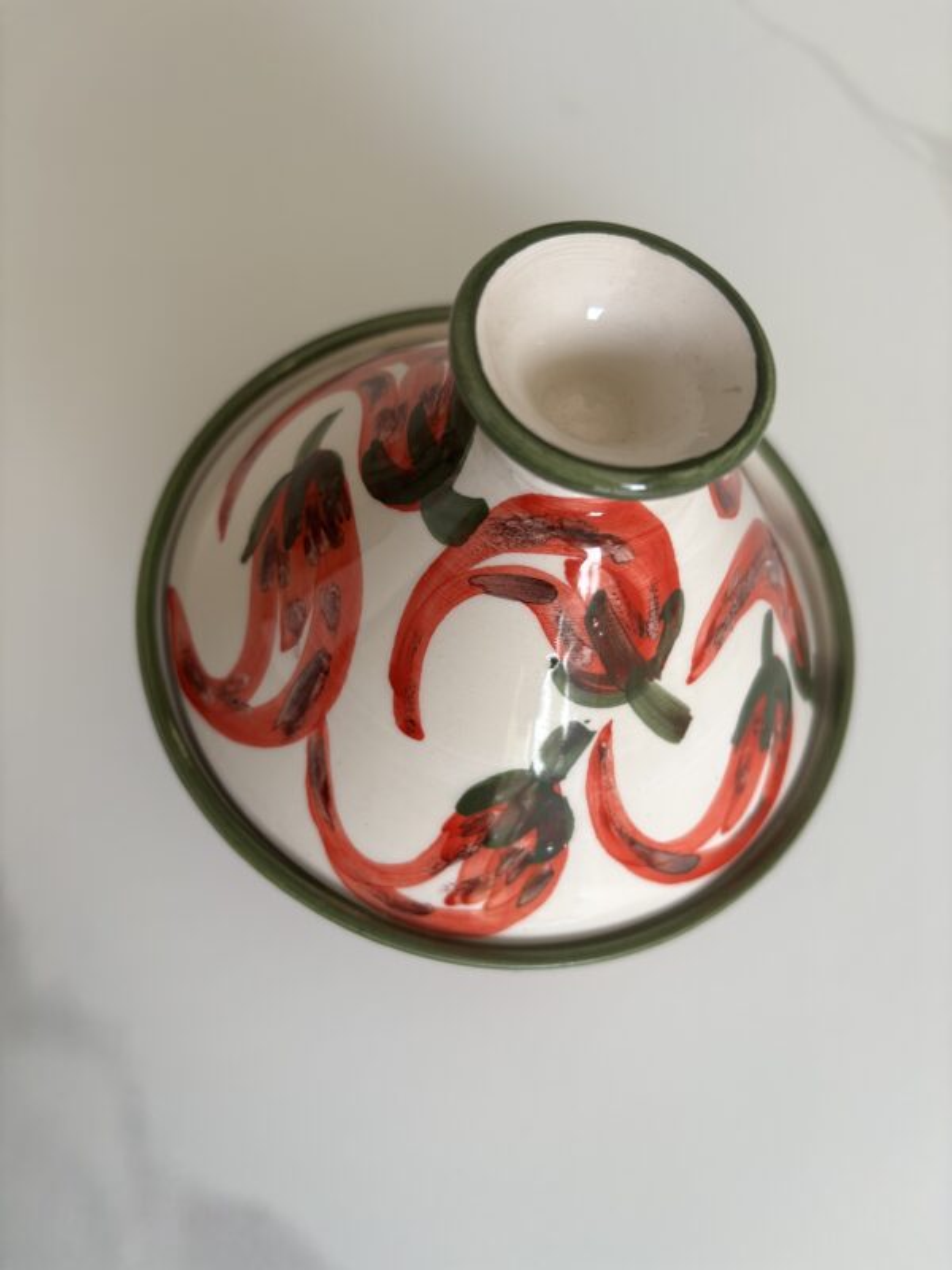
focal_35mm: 26
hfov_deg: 53.1
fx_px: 953
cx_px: 476
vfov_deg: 67.3
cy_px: 635
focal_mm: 5.96
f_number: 1.6
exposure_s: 1/100
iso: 100
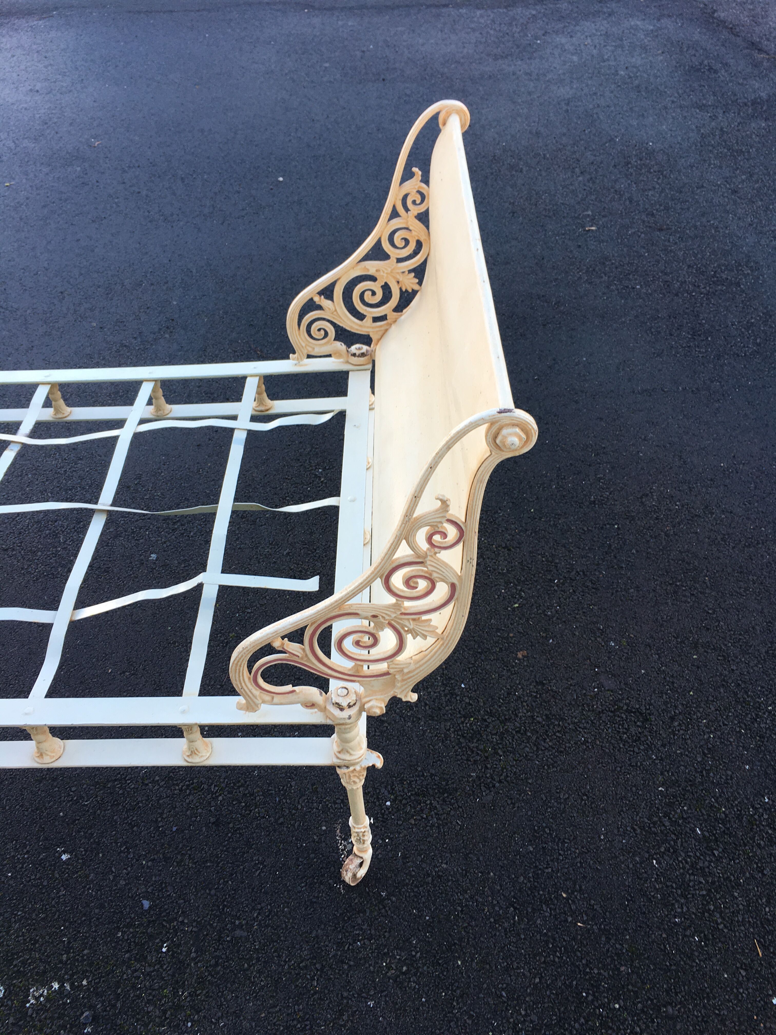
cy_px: 518
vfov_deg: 61.7
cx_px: 388
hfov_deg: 48.2
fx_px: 867
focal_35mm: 29
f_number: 2.2
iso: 25
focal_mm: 4.15
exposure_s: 1/106
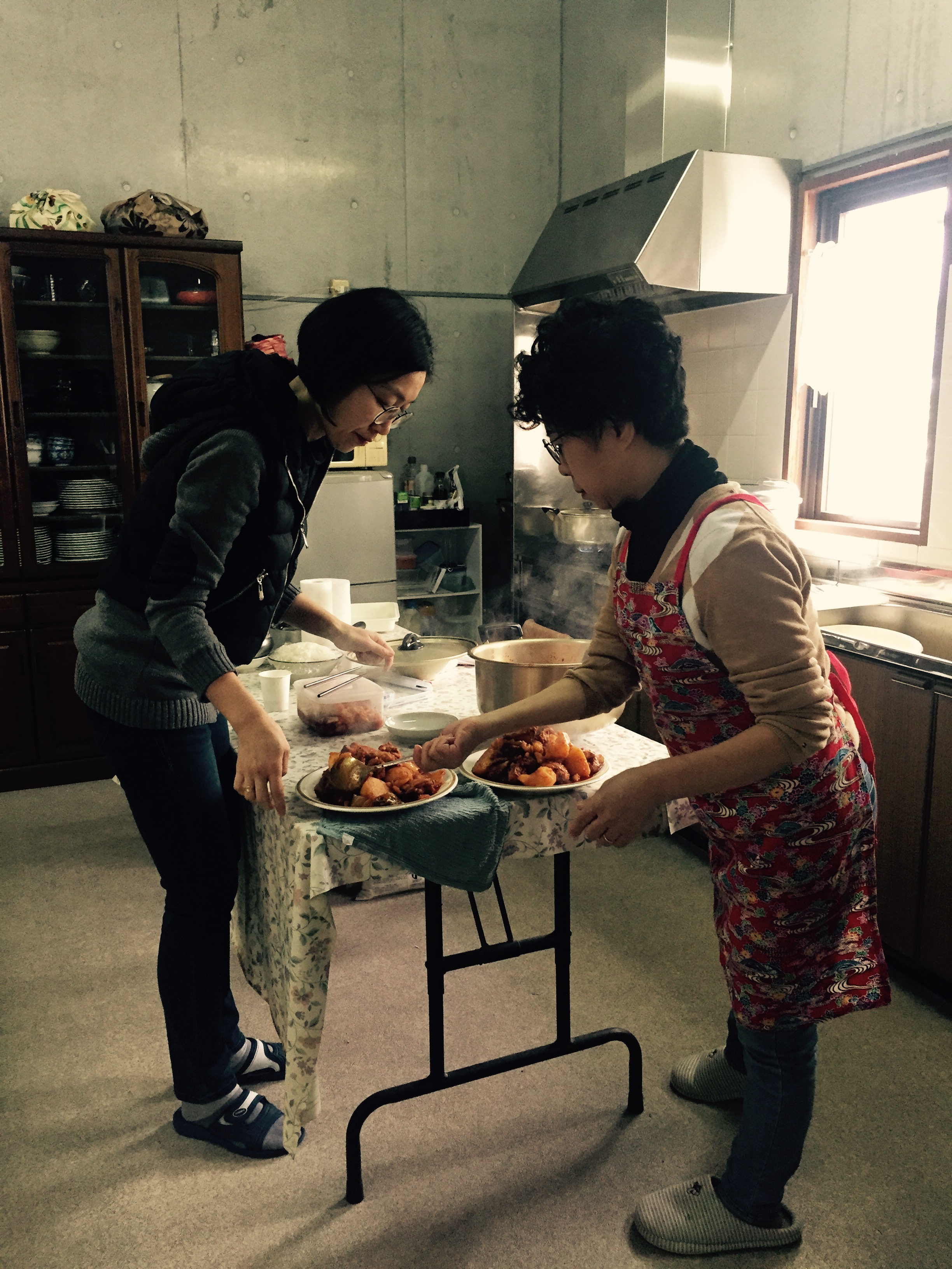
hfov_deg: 48.2
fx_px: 1063
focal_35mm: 29
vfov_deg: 61.7
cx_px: 476
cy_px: 634
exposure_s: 1/30
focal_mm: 4.15
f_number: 2.2
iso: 160
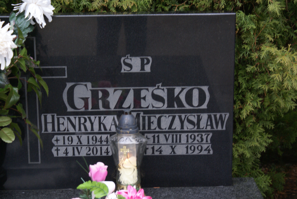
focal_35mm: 105
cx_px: 148
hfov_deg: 19.4
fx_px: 867
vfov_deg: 13.1
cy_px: 100
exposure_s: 1/40
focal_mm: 70
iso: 400
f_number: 5.6
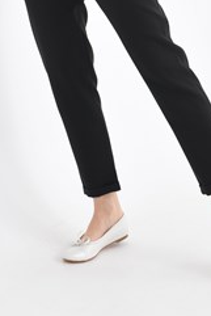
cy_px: -30
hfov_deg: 10.6
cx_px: 79
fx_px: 1141
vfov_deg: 15.4
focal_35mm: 130
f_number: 6.3
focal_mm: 55
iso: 160
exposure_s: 1/125
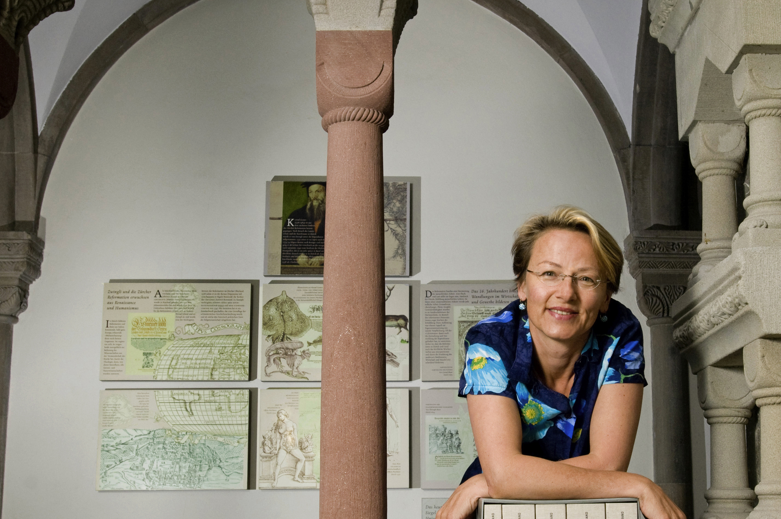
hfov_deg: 36.8
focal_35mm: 54
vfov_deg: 25.0
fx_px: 1170
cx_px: 472
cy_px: 307
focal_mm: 24
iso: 200
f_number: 8
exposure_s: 1/200
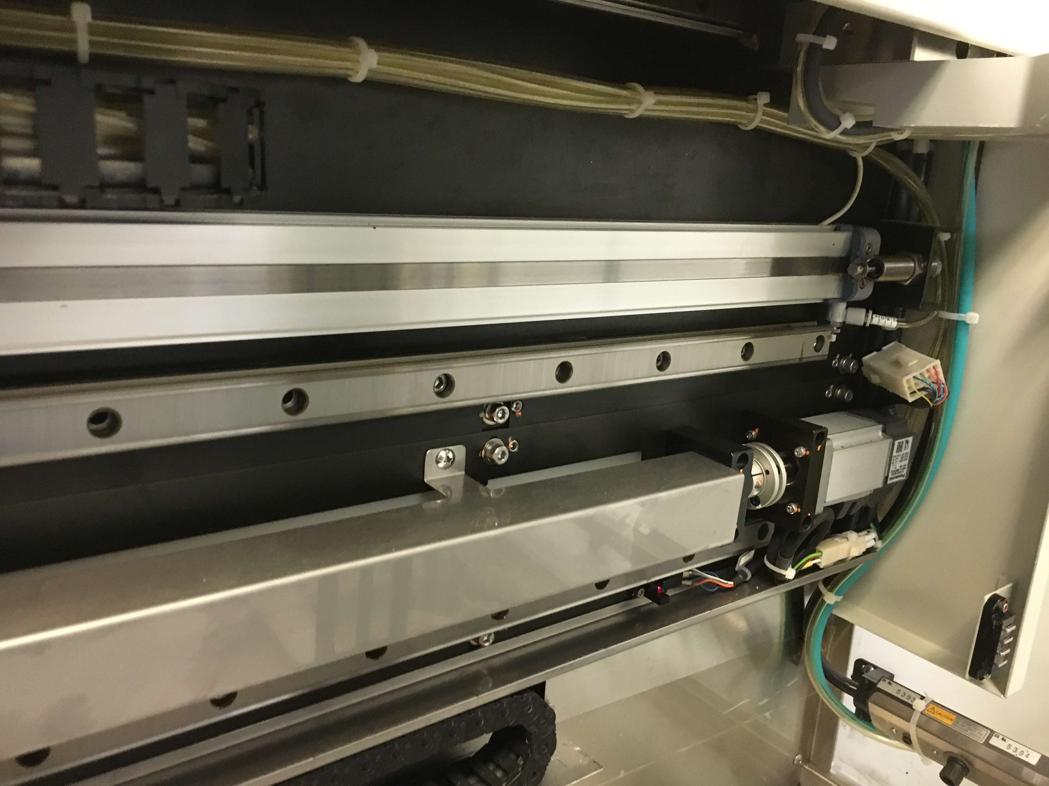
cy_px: 393
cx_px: 524
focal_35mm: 29
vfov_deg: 48.2
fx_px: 879
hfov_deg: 61.7
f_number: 2.2
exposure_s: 1/15
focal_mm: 4.15
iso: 250
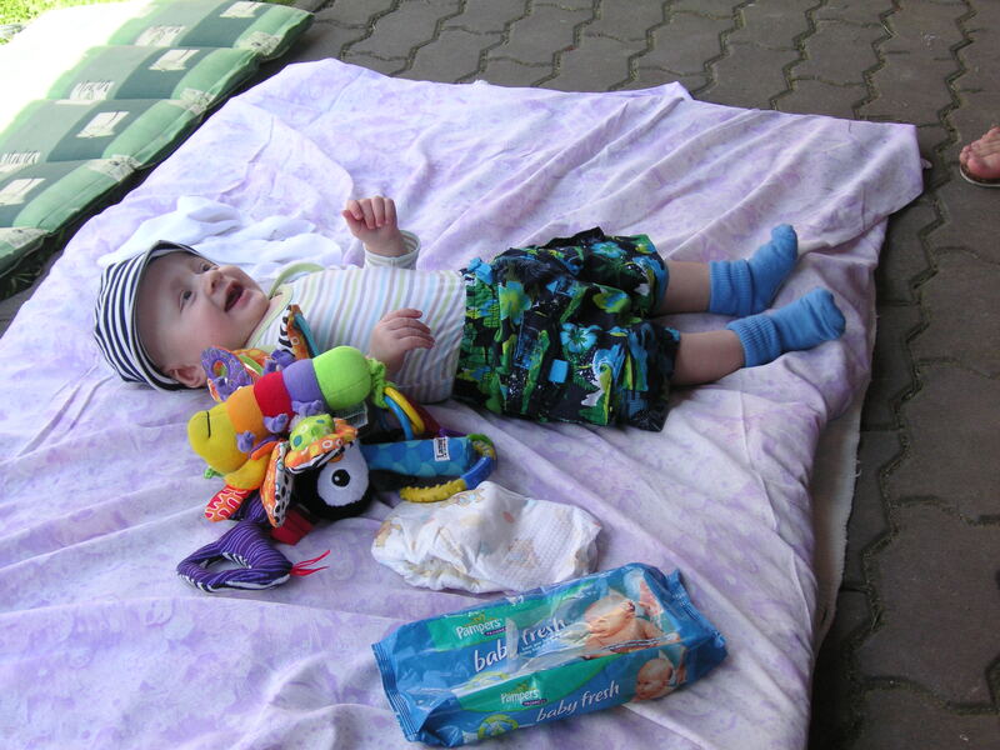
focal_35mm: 50
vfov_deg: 29.1
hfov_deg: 38.2
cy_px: 375
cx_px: 500
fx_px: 1444
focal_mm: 8.4
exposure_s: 1/180
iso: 50
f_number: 3.4
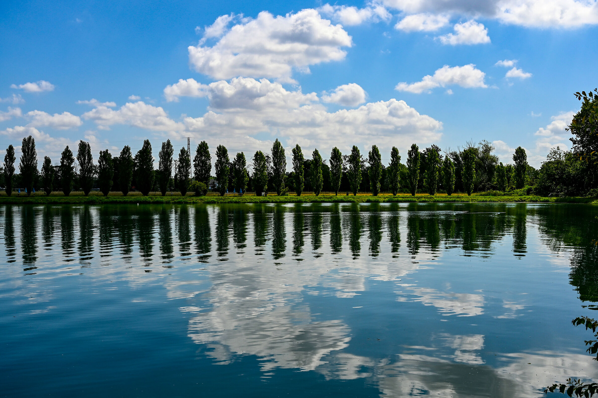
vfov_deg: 30.5
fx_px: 730
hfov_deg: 44.5
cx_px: 299
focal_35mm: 44
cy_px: 199
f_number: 13
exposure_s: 1/640
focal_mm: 44
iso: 320
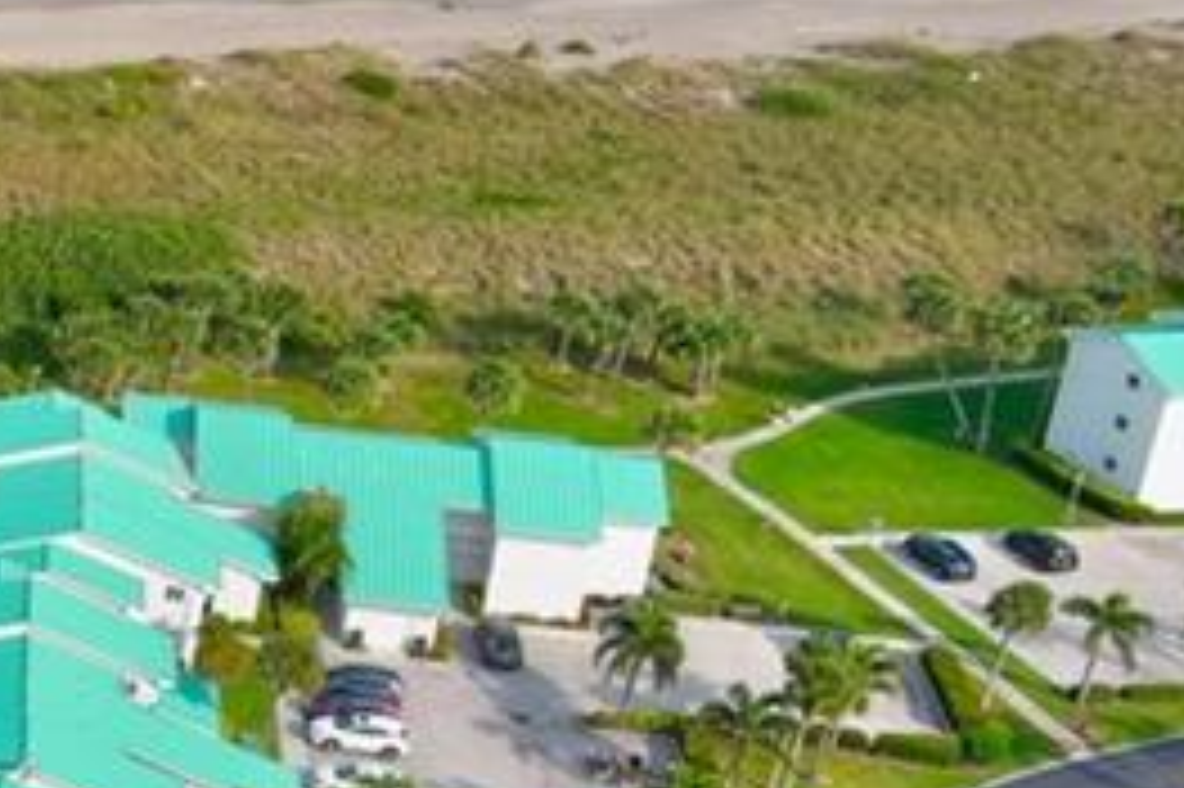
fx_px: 3714
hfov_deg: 15.3
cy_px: 507
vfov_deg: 12.1
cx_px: -1040
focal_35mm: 113
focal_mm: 10.6
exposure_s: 1/234
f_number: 8
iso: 105
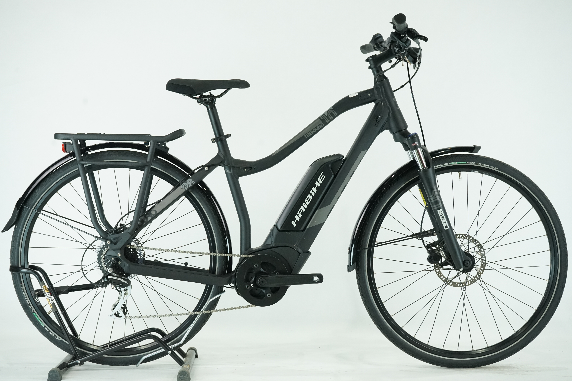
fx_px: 1017
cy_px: 190
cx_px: 286
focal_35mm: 64
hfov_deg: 31.4
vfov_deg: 21.2
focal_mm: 64
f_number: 8
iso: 3200
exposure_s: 1/200
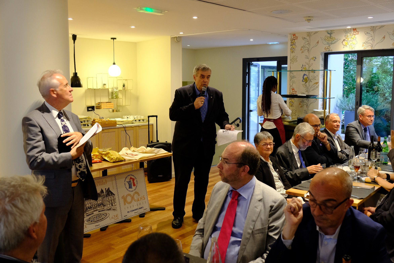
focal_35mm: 35
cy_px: 132
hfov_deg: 54.4
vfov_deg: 37.9
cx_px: 197
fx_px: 383
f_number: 5
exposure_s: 1/20
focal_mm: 23.3
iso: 1600
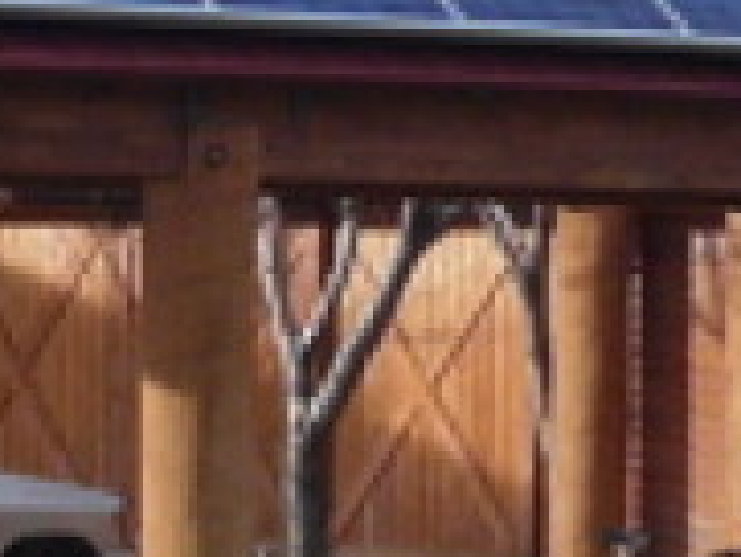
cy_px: 459
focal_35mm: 245
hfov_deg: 8.0
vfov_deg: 6.1
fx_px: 5248
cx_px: 4
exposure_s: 1/400
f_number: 3.1
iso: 100
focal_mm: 6.1
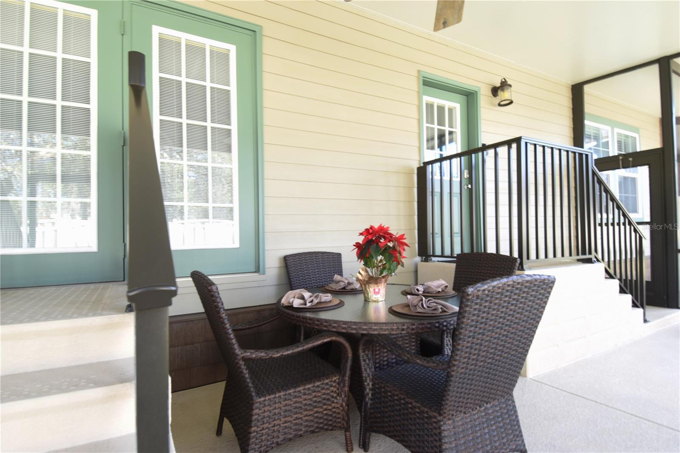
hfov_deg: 90.0
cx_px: 340
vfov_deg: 67.4
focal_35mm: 18
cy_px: 226
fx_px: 340
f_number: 6.3
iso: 100
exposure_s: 1/6
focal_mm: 12
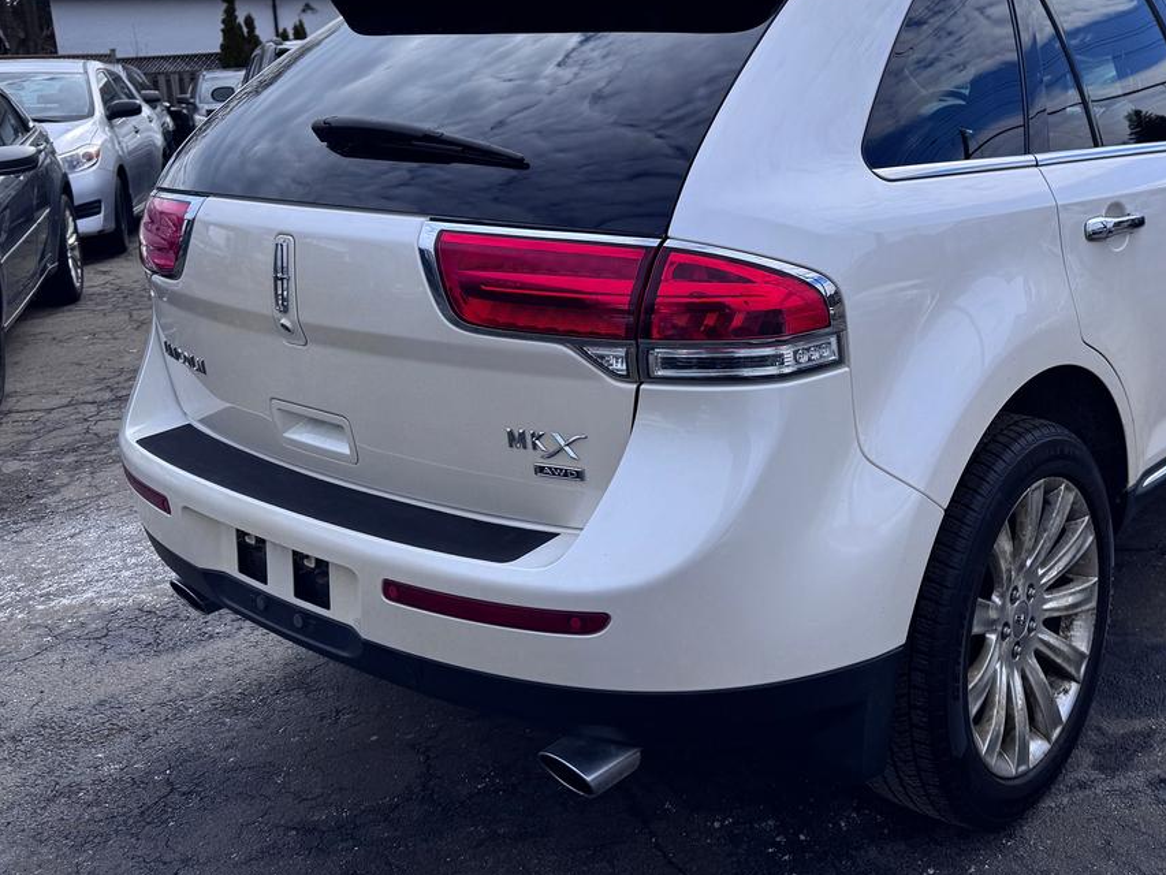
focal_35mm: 36
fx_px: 1213
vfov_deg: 39.0
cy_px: 268
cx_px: 830
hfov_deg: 49.9
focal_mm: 6.76
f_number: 1.78
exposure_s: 1/5814
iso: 80
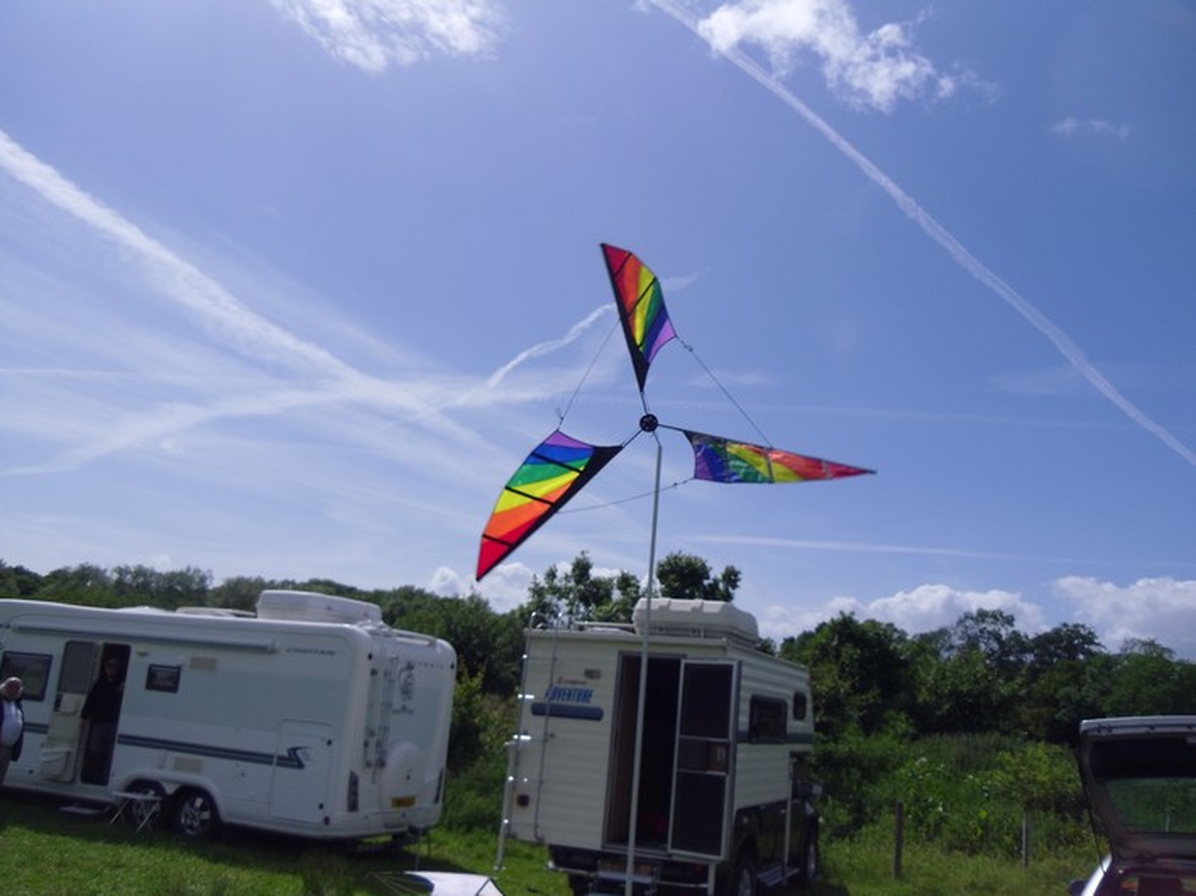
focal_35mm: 31
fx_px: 1071
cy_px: 448
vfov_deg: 45.4
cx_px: 598
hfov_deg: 58.4
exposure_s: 1/291
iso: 80
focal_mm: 5.6
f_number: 9.5
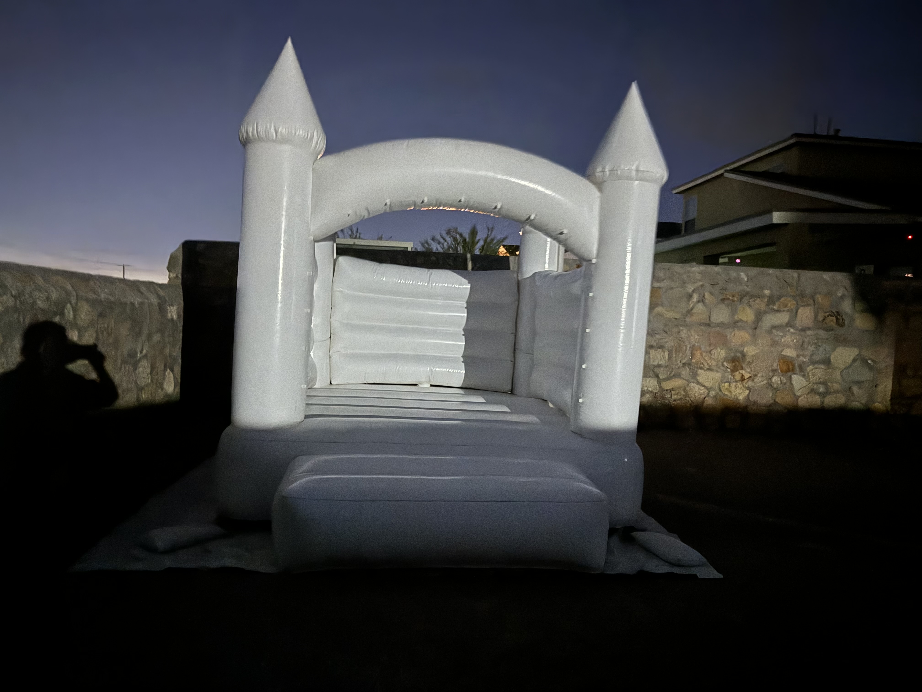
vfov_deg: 56.8
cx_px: 461
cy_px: 346
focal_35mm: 24
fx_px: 639
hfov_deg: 71.6
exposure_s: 1/5
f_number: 1.78
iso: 1600
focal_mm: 6.86
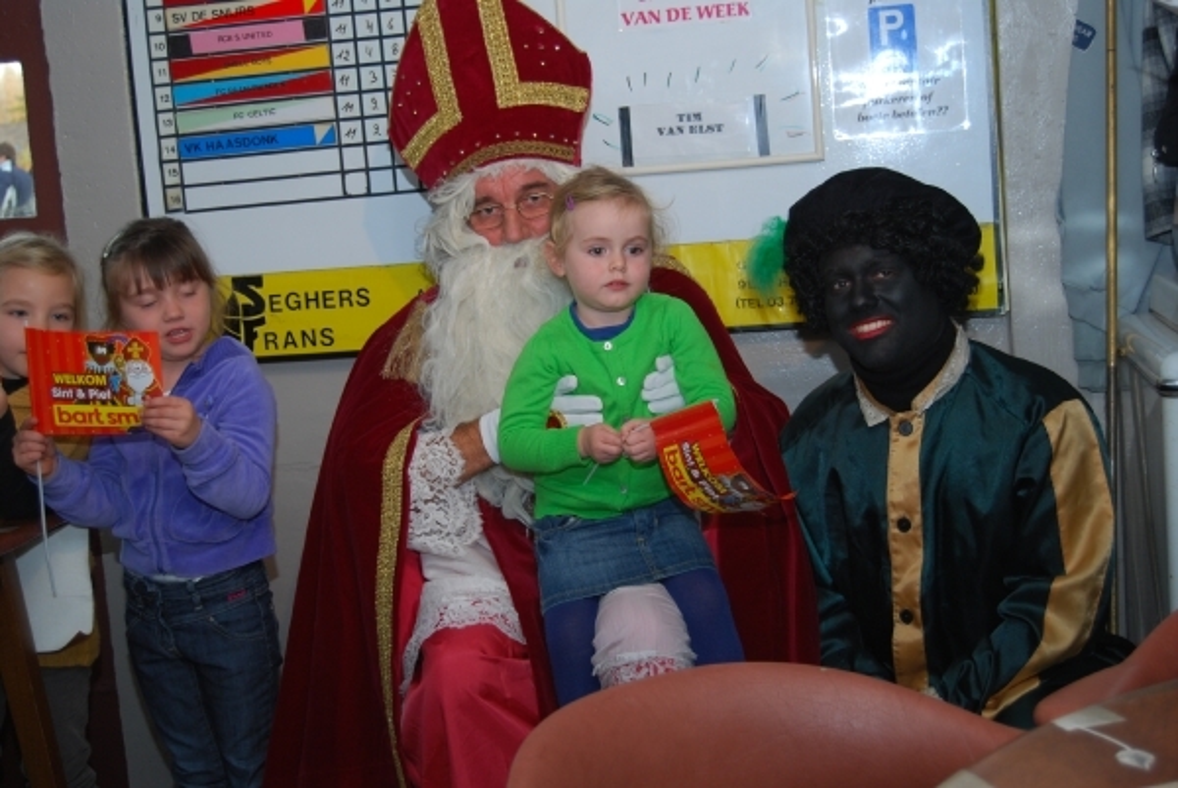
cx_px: 589
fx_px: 1866
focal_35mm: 57
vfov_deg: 23.8
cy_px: 394
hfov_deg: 35.0
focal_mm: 38
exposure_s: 1/60
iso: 220
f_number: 4.8
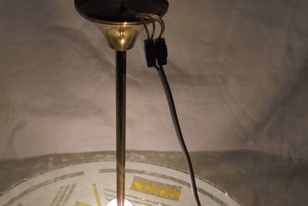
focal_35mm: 48
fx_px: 411
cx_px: 129
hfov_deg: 41.0
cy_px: 227
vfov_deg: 25.9
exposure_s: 1/125
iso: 100
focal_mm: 4.6
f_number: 3.5
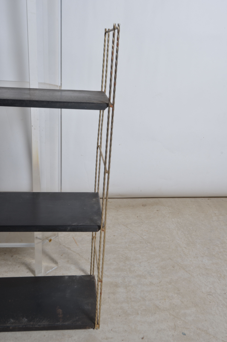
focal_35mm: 36
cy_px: 171
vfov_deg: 53.2
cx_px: 114
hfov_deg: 36.7
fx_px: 342
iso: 100
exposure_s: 1/125
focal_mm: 24
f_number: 14
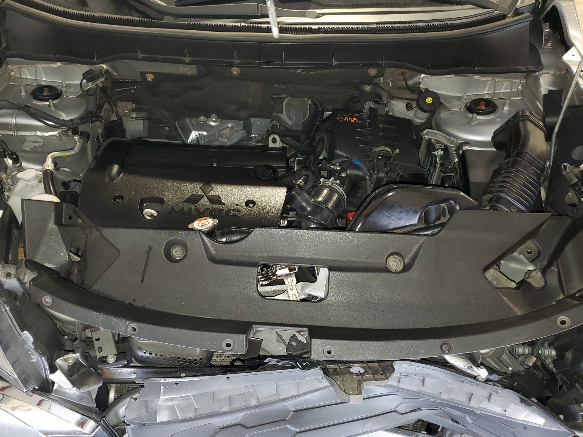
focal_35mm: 30
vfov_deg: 46.7
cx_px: 268
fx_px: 505
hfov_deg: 59.9
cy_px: 246
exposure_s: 1/20
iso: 141
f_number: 1.5
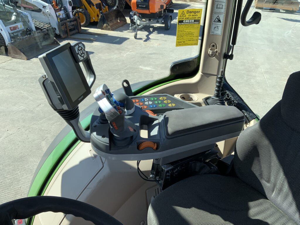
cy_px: 112
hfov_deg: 61.7
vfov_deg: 48.2
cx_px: 150
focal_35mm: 29
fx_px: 251
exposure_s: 1/666
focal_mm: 3
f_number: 1.8
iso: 16
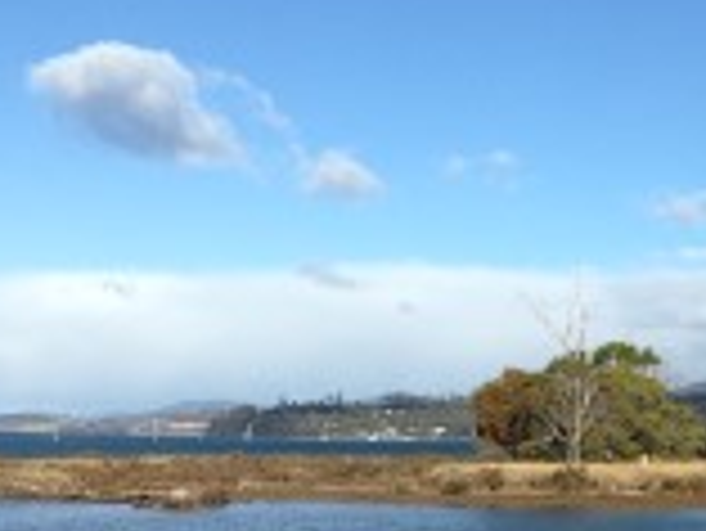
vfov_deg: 17.3
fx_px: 1715
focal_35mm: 84
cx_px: 715
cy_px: 500
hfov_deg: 22.3
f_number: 2.4
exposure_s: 1/1550
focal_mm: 4.12
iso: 50
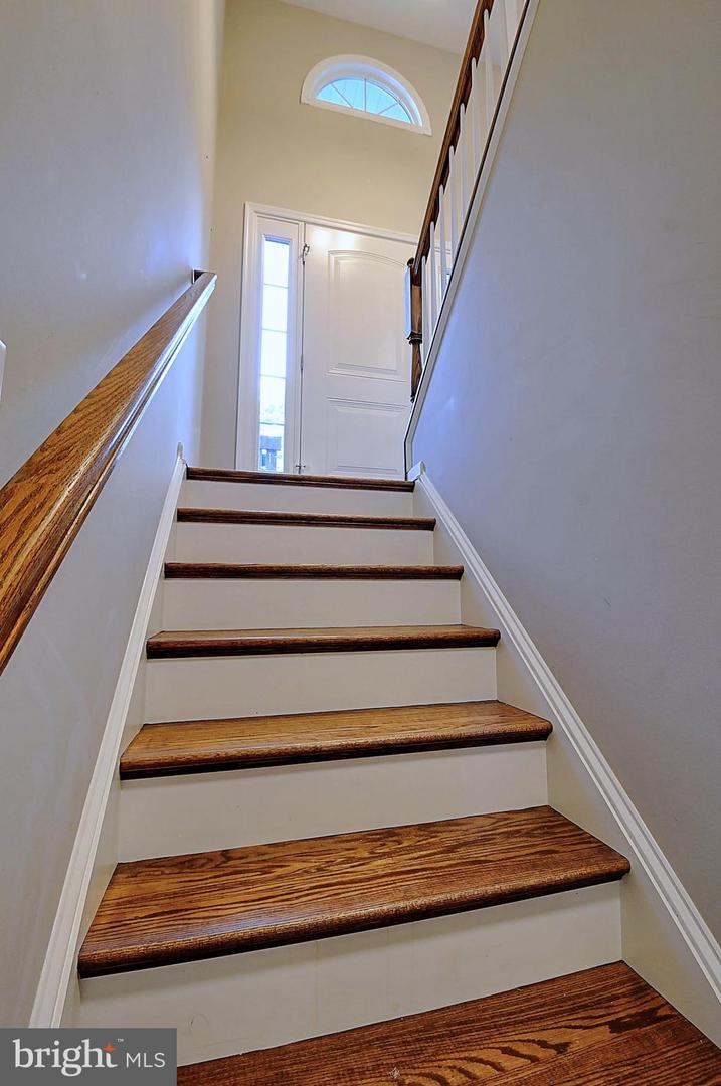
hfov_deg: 77.2
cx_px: 360
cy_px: 543
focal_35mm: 15
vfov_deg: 100.5
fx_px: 452
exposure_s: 1/6
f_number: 8
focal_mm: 10
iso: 800
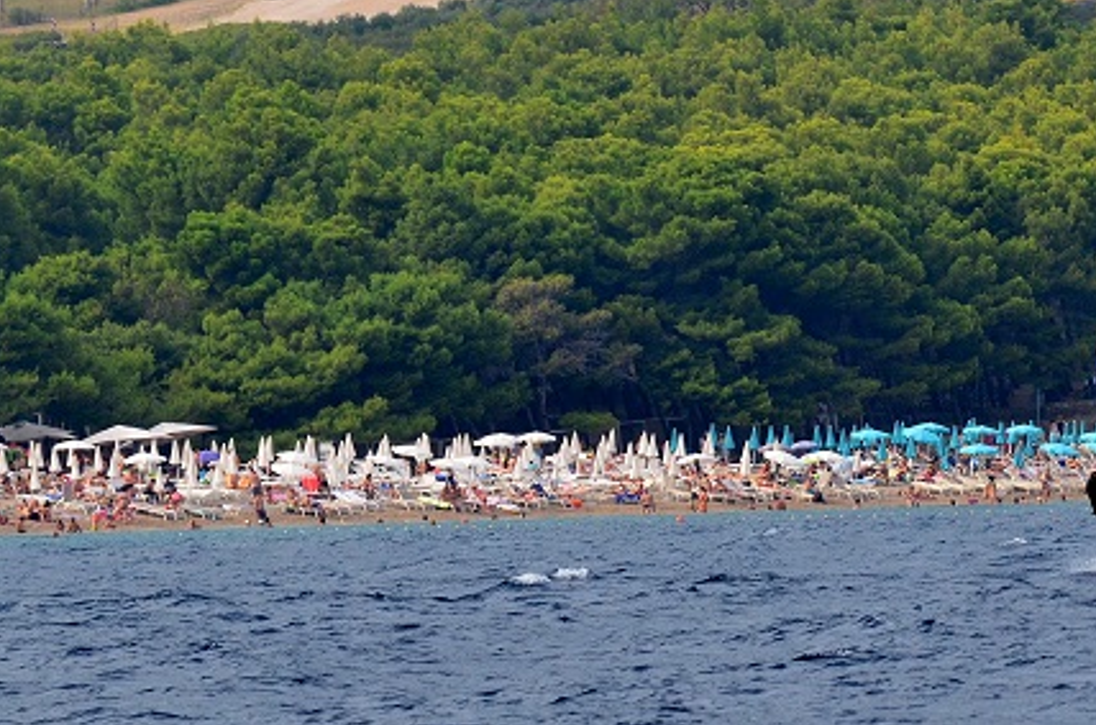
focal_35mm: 406
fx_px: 12328
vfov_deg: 3.4
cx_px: 880
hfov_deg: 5.1
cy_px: 352
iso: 400
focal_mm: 116
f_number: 5.6
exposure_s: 1/1250
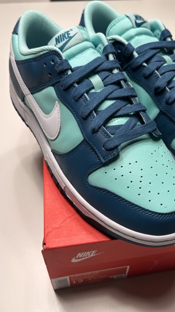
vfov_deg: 56.6
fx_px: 289
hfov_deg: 33.5
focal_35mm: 35
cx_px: 115
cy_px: 146
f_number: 1.5
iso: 100
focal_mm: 5.7
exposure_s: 1/100
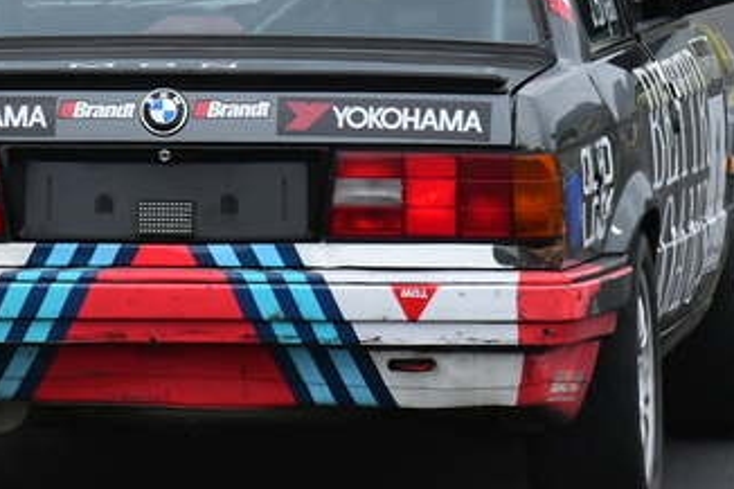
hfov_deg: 1.1
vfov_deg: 0.7
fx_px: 37556
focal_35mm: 1843
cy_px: 10
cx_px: 347
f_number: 10
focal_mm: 500
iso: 1600
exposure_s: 1/640
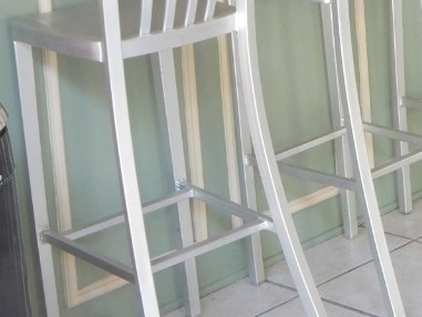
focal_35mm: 102
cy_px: -64
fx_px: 1244
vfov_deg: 14.1
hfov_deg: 19.0
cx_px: 363
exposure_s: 1/40
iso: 400
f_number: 3.4
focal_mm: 6.8
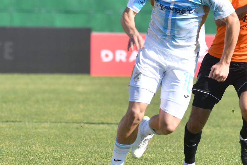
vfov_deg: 2.5
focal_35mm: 557
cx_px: 217
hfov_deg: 3.7
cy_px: 67
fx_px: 3820
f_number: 7.1
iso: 200
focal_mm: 300
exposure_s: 1/640
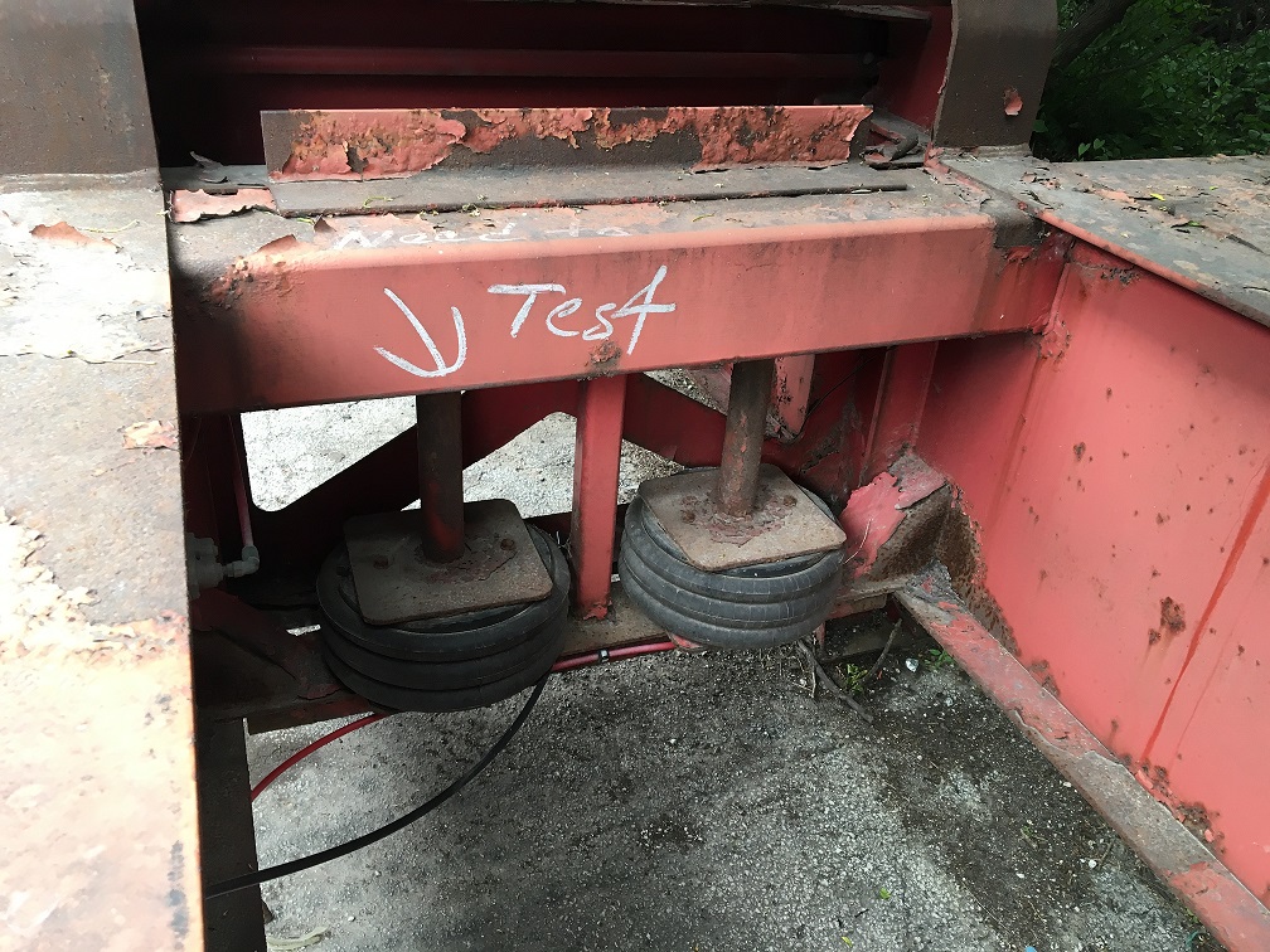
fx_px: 1064
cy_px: 476
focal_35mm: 29
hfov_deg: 61.7
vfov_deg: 48.2
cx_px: 635
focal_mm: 4.15
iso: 25
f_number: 2.2
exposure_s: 1/30
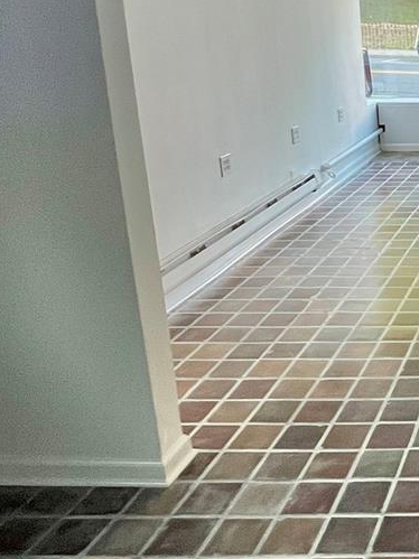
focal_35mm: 40
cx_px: 580
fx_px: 646
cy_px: 177
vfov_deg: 45.9
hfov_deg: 27.9
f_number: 1.8
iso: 200
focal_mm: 1.57
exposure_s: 1/99
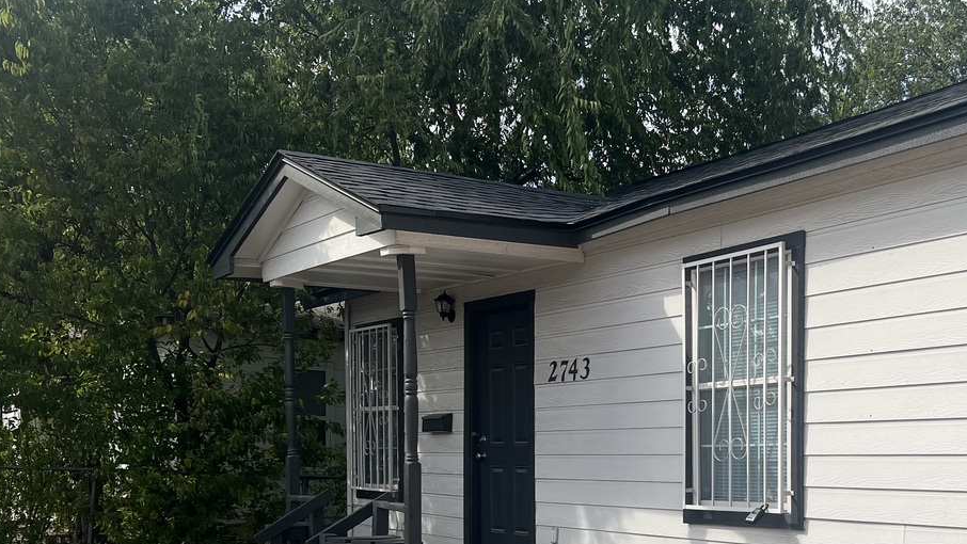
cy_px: 487
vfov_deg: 25.7
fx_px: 1154
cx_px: 669
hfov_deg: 44.6
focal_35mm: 45
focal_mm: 5.7
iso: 50
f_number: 1.5
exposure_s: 1/4444
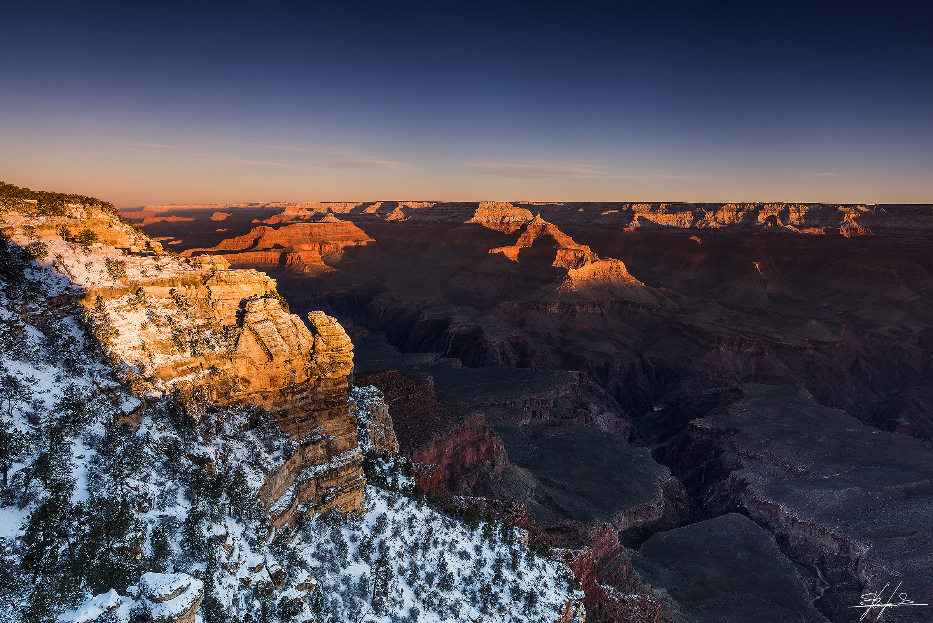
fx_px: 518
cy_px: 312
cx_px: 466
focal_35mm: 20
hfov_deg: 84.0
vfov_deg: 62.0
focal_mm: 20
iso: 64
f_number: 11
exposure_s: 1/10
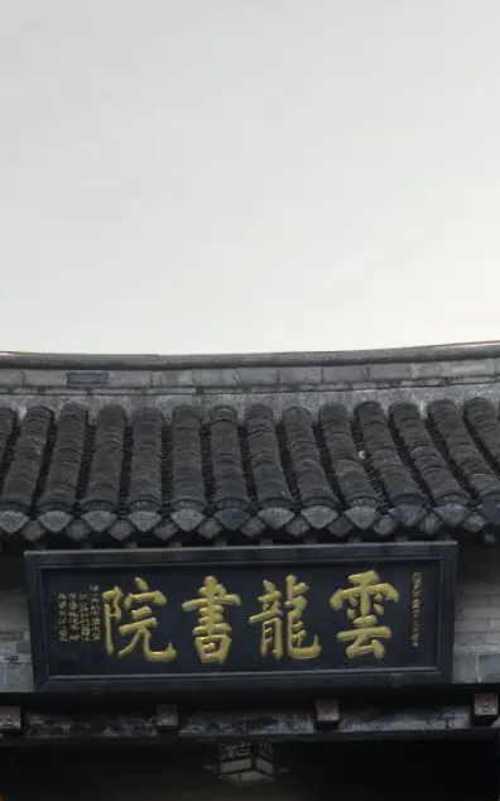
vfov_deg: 25.2
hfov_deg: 16.9
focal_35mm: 77
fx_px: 1680
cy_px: 845
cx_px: 237
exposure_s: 1/300
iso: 50
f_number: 2
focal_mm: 6.98
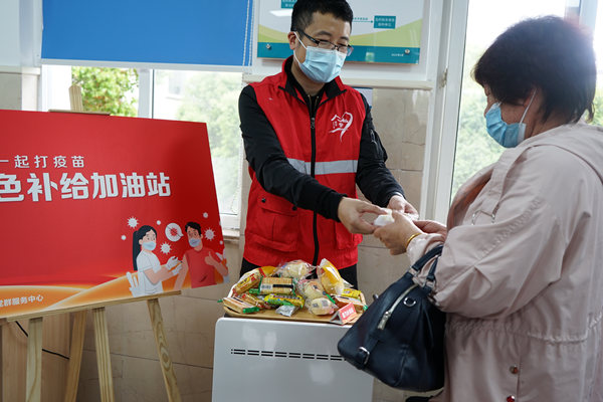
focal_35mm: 32
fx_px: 536
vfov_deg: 41.1
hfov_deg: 58.7
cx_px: 302
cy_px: 201
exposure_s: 1/60
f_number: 4
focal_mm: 32
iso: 320
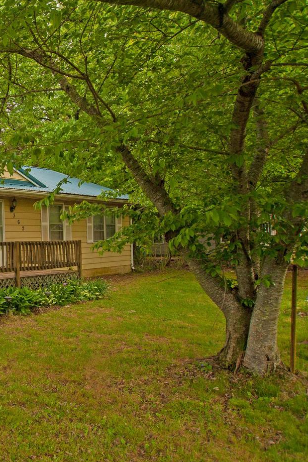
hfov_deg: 34.9
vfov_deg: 60.3
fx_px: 398
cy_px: 228
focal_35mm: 31
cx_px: -49
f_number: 10
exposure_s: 1/500
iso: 640
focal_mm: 20
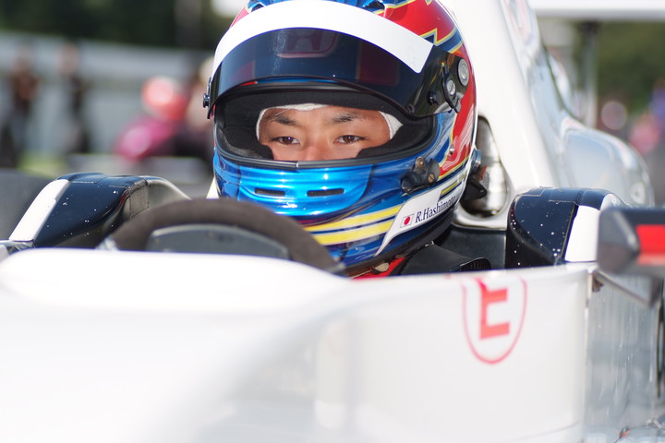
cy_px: 222
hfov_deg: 15.2
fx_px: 2494
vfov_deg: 10.2
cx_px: 332
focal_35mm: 135
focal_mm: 90
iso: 100
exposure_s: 1/800
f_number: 3
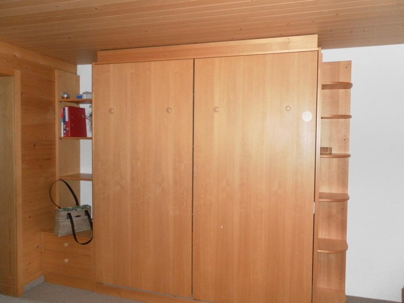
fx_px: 327
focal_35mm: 28
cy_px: 152
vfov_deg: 49.7
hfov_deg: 63.4
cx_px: 202
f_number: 3.2
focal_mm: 4.9
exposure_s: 1/30
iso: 250
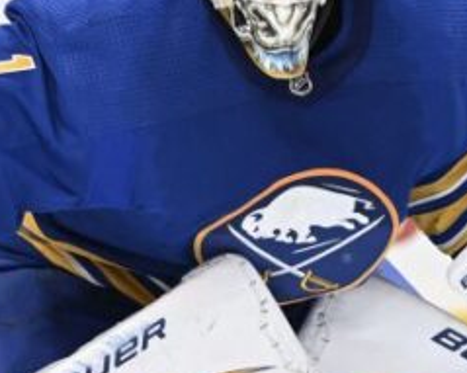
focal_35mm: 513
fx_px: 7087
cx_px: 197
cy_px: 277
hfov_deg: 3.8
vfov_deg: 3.0
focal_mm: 170
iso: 3200
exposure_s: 1/1600
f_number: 3.2
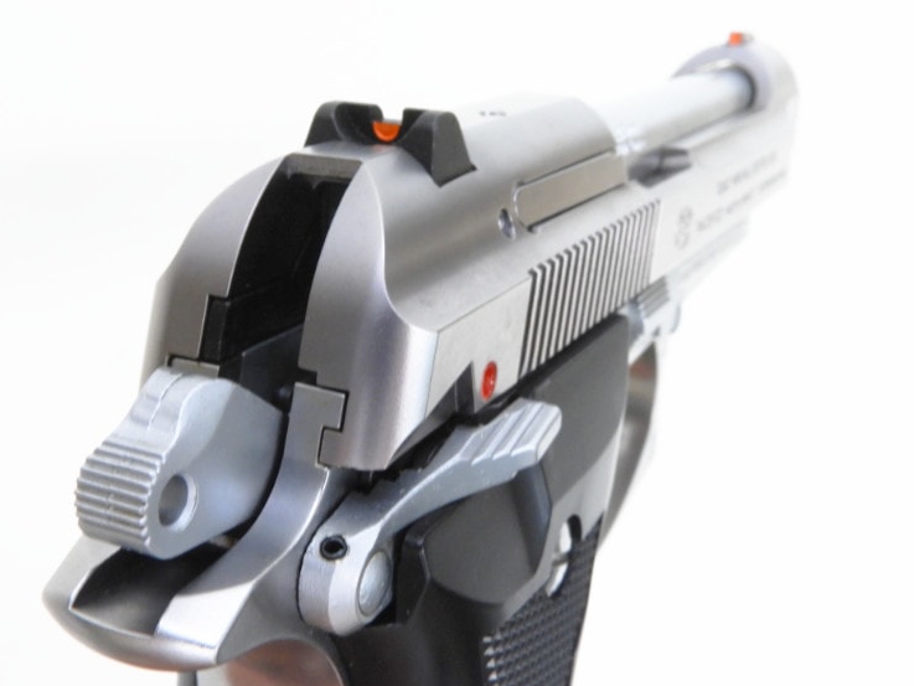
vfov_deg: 37.7
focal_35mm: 38
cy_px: 357
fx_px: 1004
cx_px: 425
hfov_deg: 48.9
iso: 200
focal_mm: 6.3
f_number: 6
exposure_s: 1/20
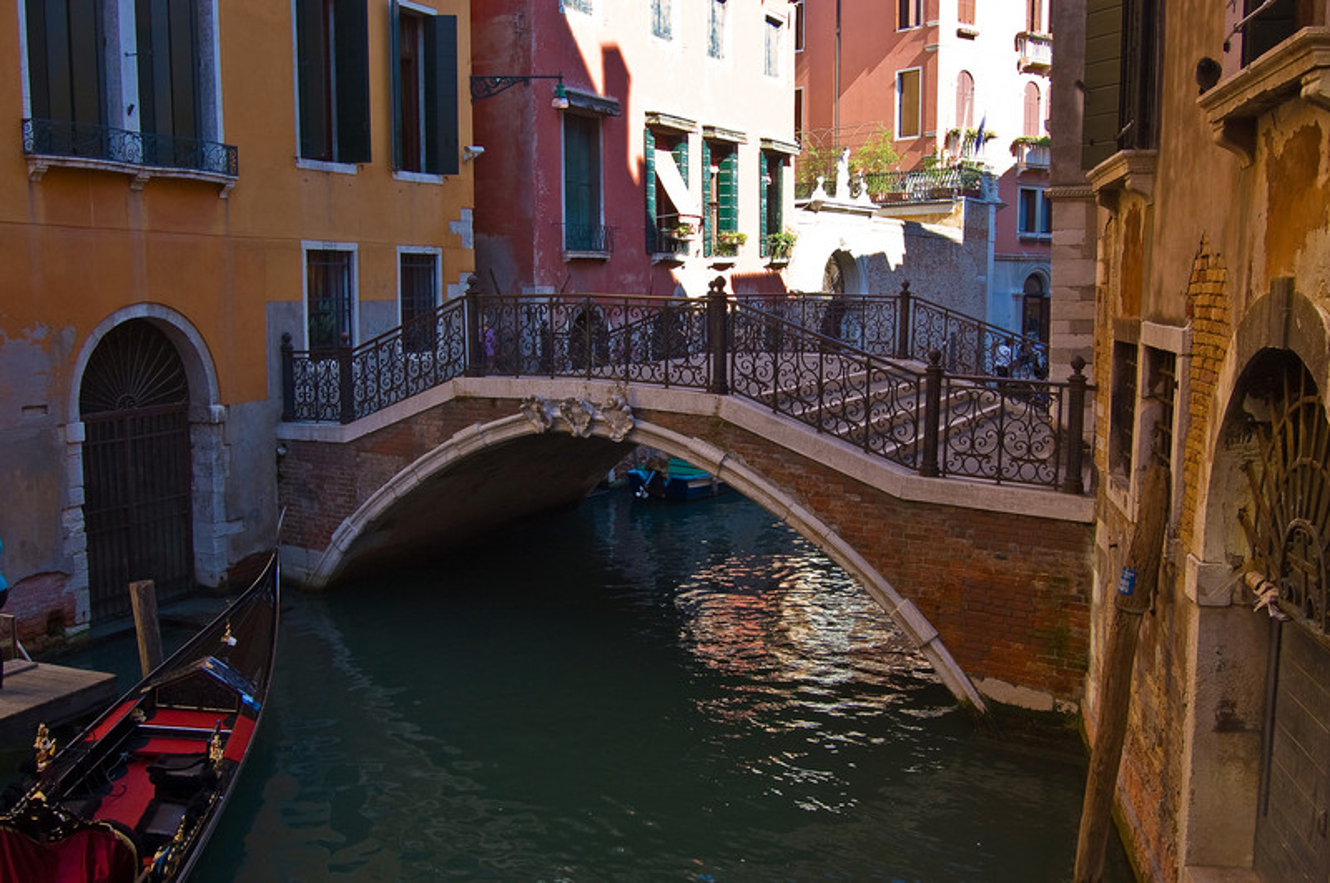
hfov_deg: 55.2
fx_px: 1273
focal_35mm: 34
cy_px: 442
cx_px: 665
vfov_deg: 38.3
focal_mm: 23
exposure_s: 1/30
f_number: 11
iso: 200
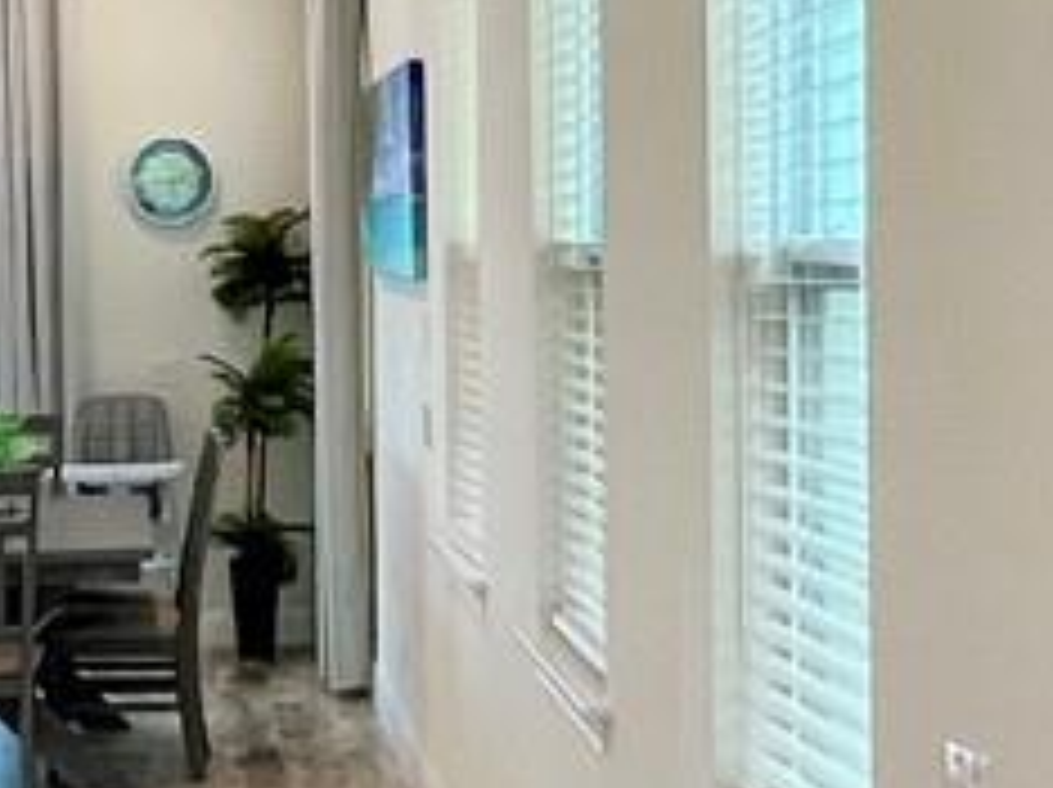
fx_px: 2705
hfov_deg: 22.0
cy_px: 374
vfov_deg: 16.6
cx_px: 572
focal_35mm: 89
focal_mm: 1.57
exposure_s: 1/120
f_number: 1.8
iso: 125
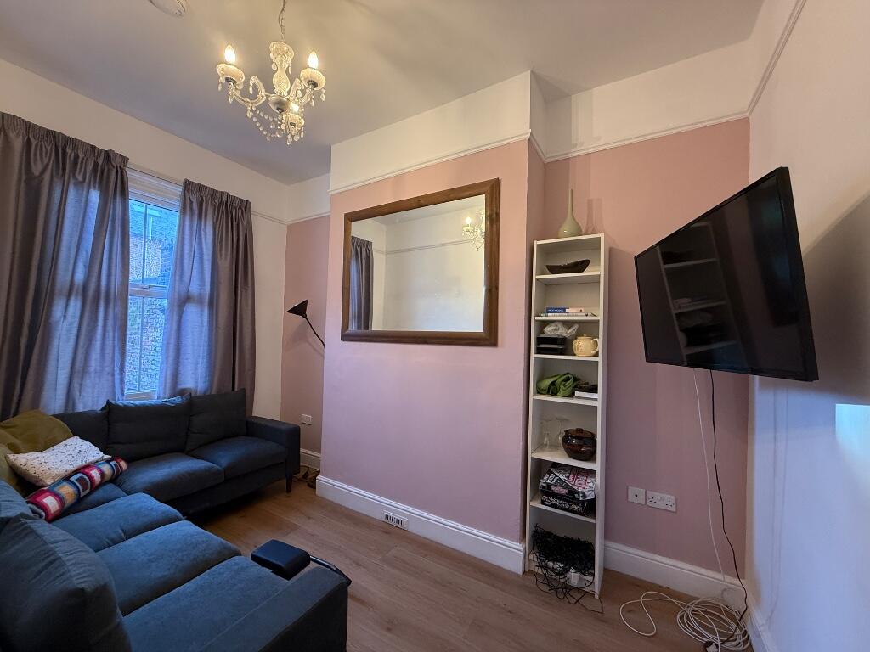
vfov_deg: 85.7
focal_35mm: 14
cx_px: 435
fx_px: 352
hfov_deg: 102.1
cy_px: 326
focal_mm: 2.22
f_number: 2.2
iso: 250
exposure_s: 1/50
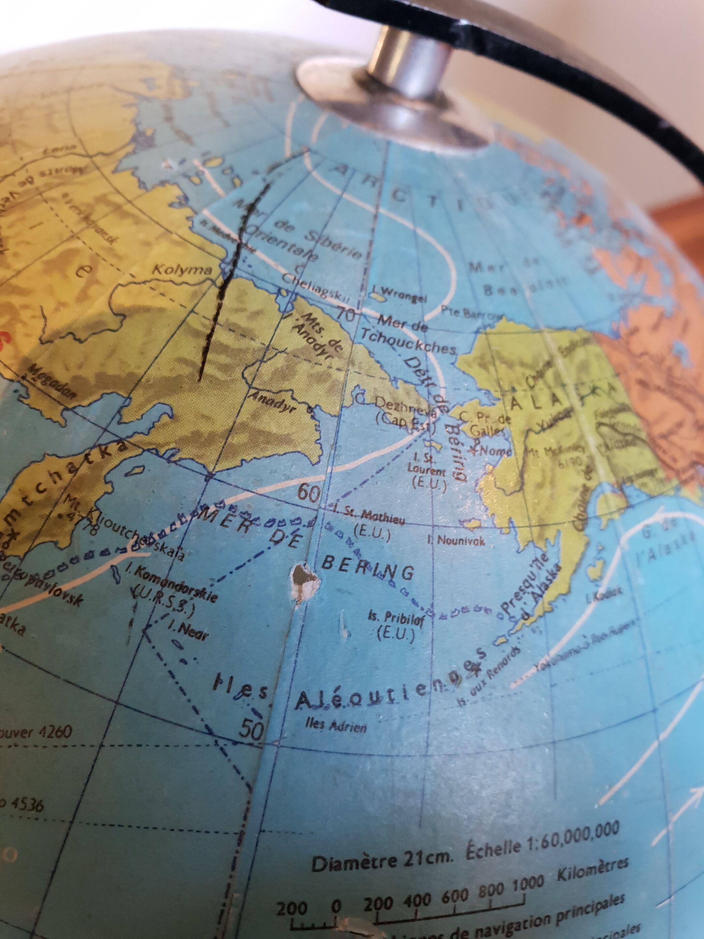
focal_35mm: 26
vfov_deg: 67.3
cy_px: 470
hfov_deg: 53.1
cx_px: 352
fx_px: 705
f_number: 2.4
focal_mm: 4.3
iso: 250
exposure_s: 1/25
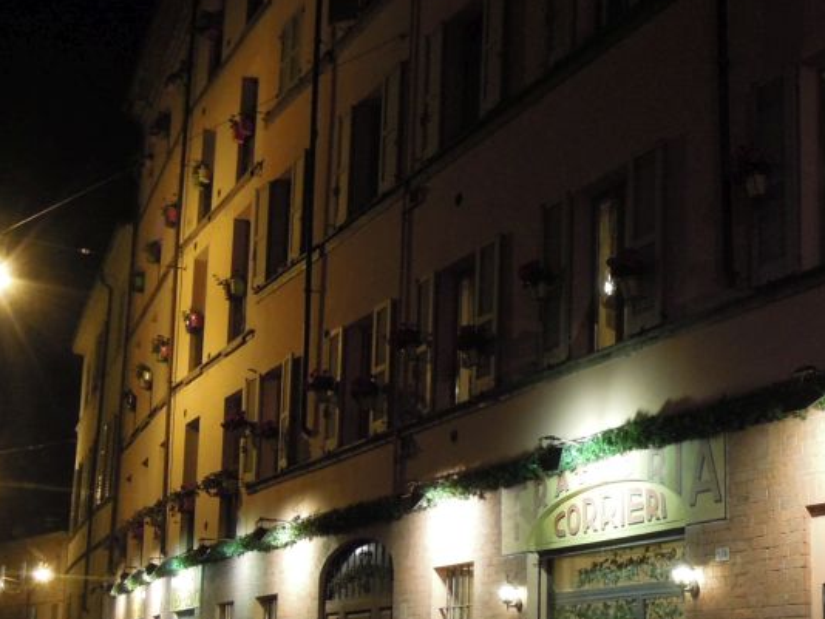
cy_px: 543
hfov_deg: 39.0
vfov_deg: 30.3
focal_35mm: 46
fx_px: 1097
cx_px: 704
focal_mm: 4.3
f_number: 2.8
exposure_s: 1/10
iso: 400
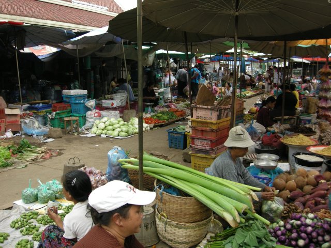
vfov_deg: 39.7
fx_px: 344
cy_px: 124
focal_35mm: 36
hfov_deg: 51.4
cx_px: 166
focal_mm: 7.5
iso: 64
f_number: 3.4
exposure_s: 1/89.4
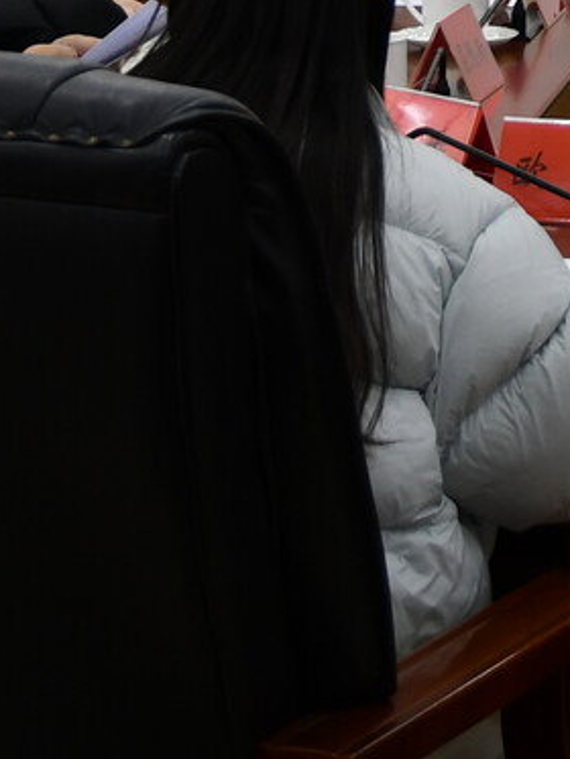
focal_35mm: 208
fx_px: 4564
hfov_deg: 7.0
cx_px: 951
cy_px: -525
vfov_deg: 9.2
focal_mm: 28
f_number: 4
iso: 200
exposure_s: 1/50
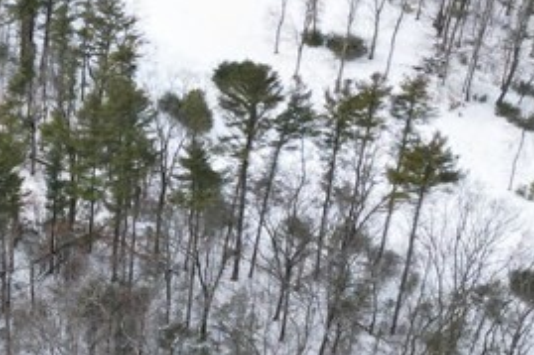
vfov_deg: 14.4
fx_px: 1408
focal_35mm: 95
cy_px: 141
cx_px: -81
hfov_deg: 20.3
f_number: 1.7
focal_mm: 6.72
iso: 200
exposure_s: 1/2500
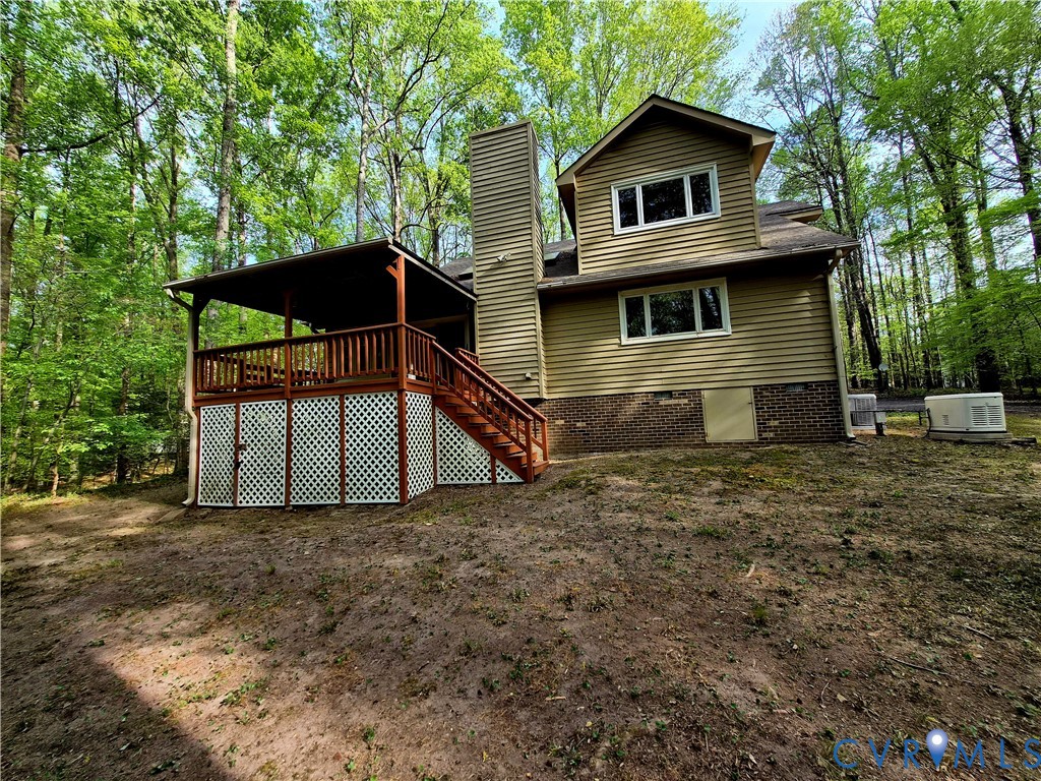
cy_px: 390
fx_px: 391
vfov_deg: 89.9
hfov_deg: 106.2
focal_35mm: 13
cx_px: 520
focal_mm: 1.7
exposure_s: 1/208
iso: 25
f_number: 2.2
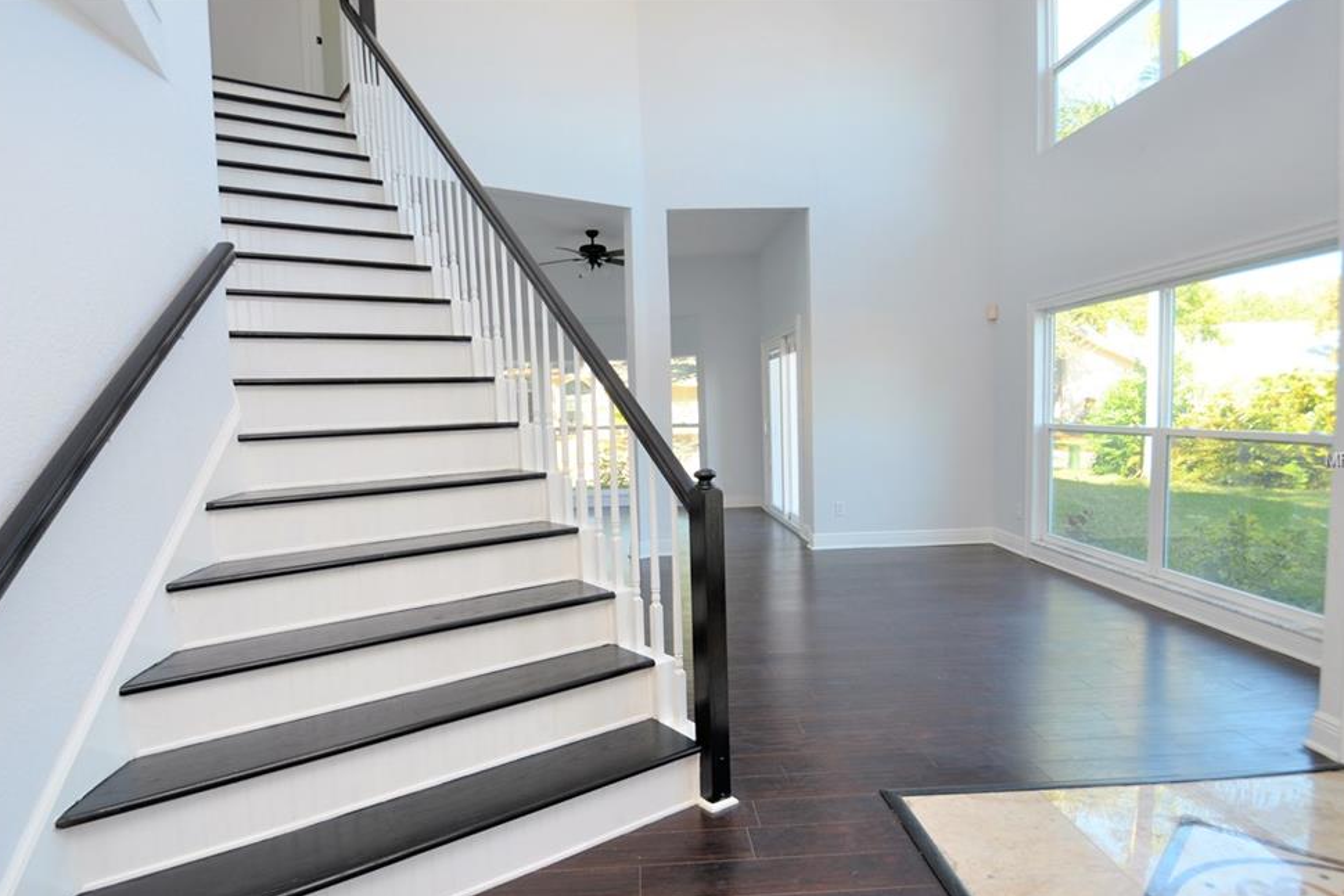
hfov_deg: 82.5
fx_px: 766
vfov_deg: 60.6
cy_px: 460
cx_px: 694
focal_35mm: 21
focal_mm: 13
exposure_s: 1/60
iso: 200
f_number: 4.5
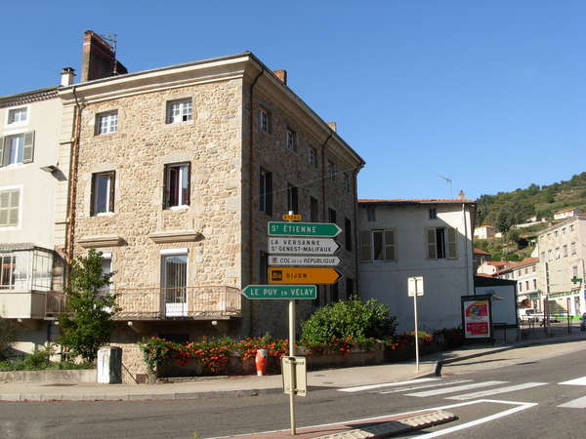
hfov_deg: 49.0
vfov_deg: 37.7
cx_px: 293
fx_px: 643
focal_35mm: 38
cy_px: 220
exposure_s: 1/406
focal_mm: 6.3
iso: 79
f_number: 4.9
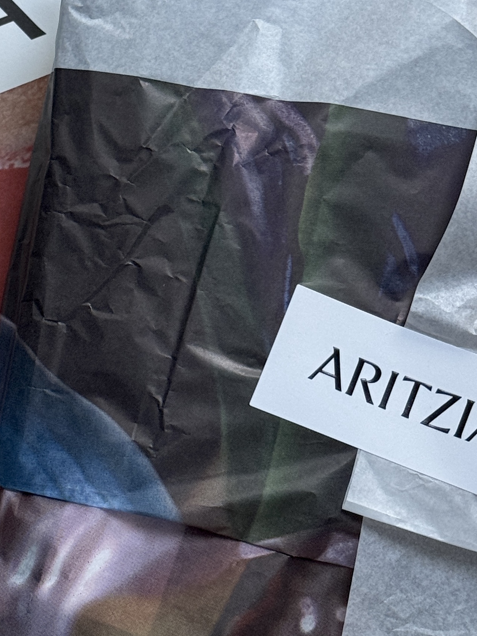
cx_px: 21
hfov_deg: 13.3
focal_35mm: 110
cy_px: 321
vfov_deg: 17.9
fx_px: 2021
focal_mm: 6.76
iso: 160
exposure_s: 1/60
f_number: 1.78
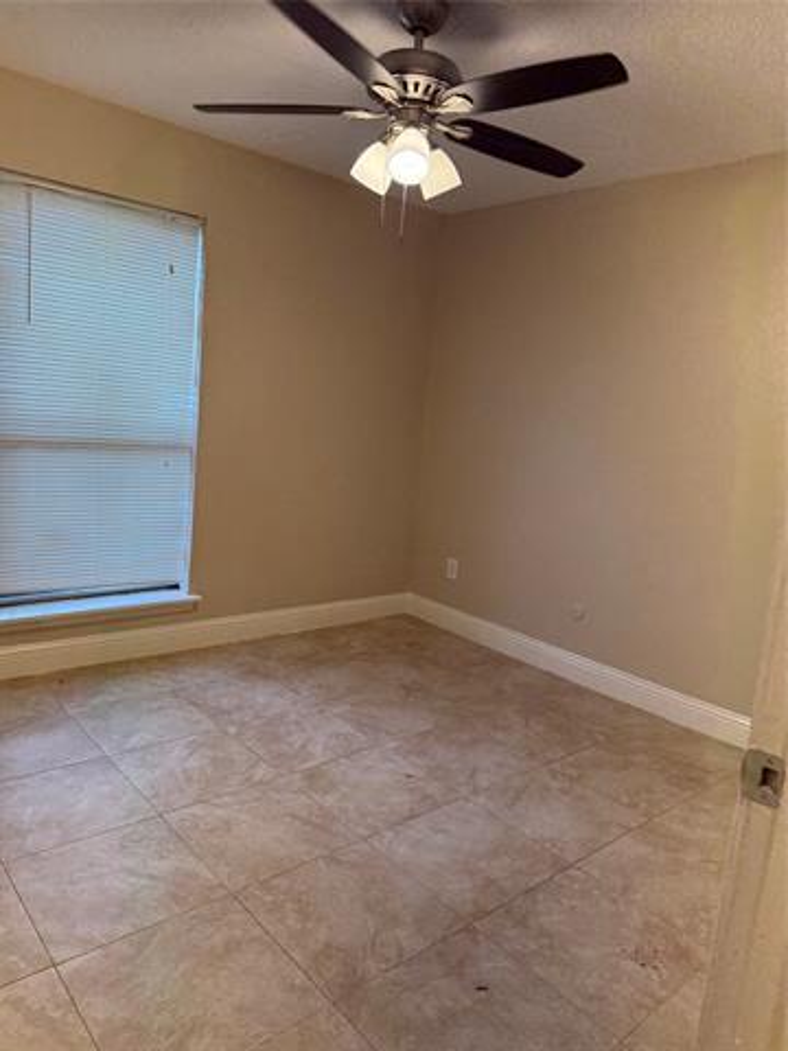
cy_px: 526
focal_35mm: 24
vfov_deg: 71.6
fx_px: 728
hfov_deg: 56.8
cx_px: 394
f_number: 1.78
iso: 200
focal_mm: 6.76
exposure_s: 1/125
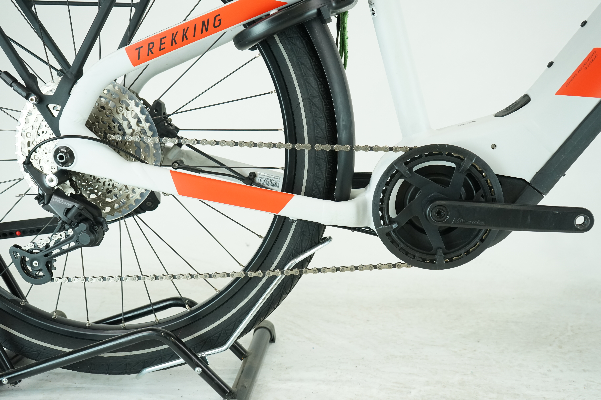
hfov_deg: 51.9
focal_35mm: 37
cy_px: 200
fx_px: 618
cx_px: 300
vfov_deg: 35.9
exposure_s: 1/200
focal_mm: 37
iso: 1600
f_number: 5.6
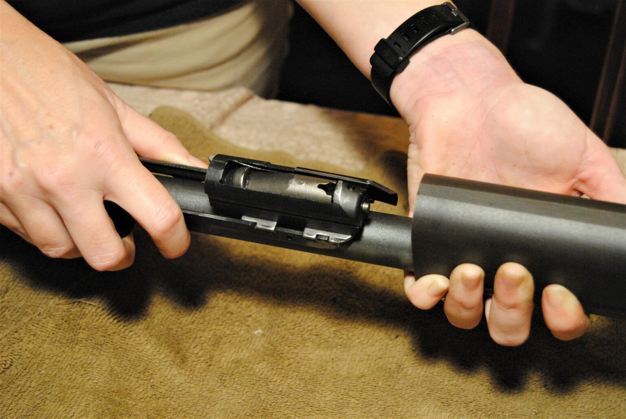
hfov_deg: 35.0
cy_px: 210
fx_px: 992
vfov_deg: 23.8
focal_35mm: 57
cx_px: 313
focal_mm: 38
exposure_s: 1/20
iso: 1600
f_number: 4.8
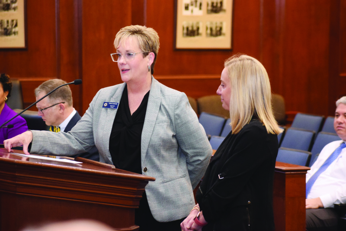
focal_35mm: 165
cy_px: 116
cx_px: 173
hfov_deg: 12.5
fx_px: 1585
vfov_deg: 8.3
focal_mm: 110
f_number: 4.8
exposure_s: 1/60
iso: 2500
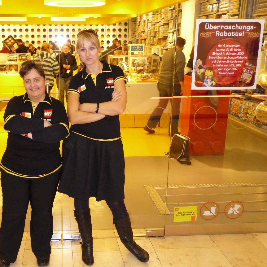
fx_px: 367
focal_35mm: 42
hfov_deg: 39.3
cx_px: 78
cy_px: 142
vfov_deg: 40.0
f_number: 3.5
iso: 320
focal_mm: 5.3
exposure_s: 1/30
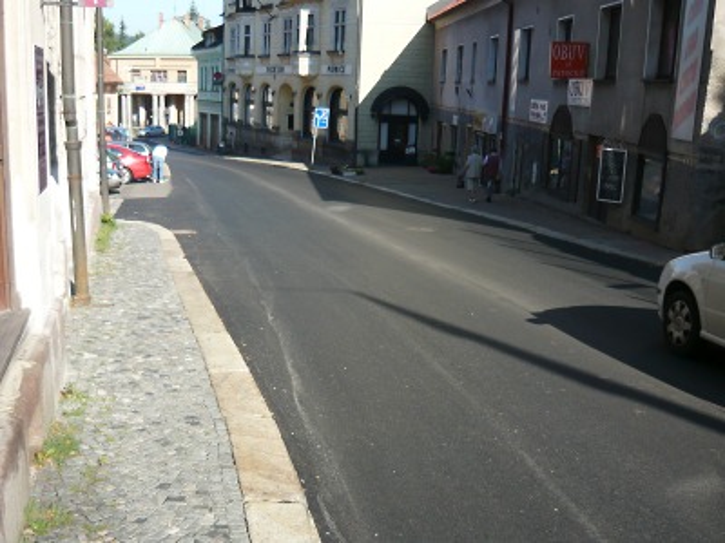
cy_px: 272
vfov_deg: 42.9
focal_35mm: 33
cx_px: 362
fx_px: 691
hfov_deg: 55.4
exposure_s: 1/800
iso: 100
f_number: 2.8
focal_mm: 5.5
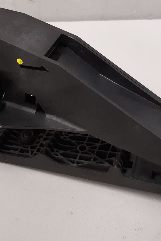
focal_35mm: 51
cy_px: 121
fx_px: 342
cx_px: 62
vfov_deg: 38.9
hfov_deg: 26.4
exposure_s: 1/50
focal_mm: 3.93
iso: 250
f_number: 1.7
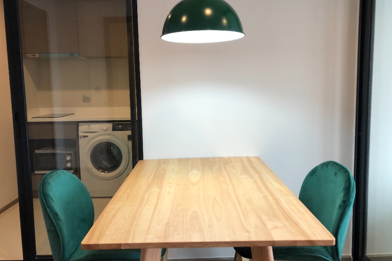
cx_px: 195
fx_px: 327
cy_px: 117
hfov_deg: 61.9
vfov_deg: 43.5
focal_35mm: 30
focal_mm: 3.99
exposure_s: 1/33
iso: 40
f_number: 1.8
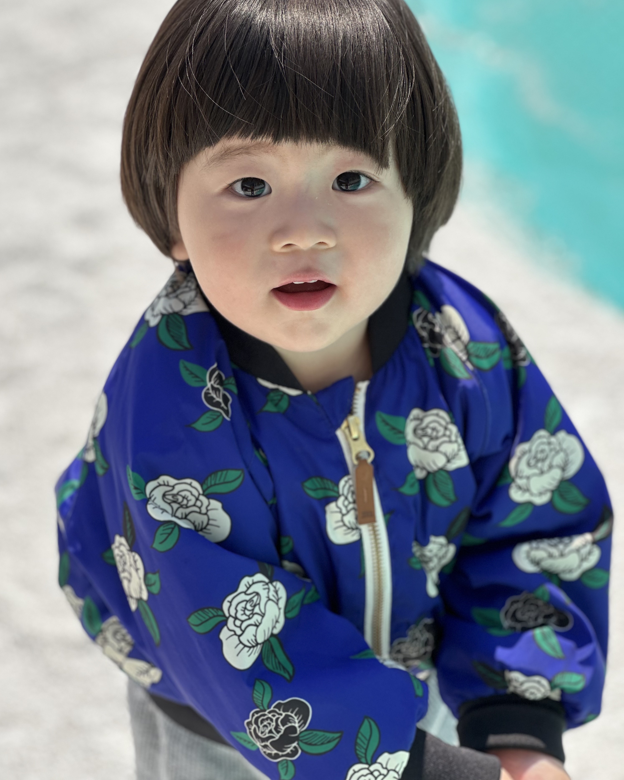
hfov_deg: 18.9
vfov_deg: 23.6
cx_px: 309
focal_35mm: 81
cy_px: 360
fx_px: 1870
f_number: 2.8
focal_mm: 9
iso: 32
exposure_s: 1/579
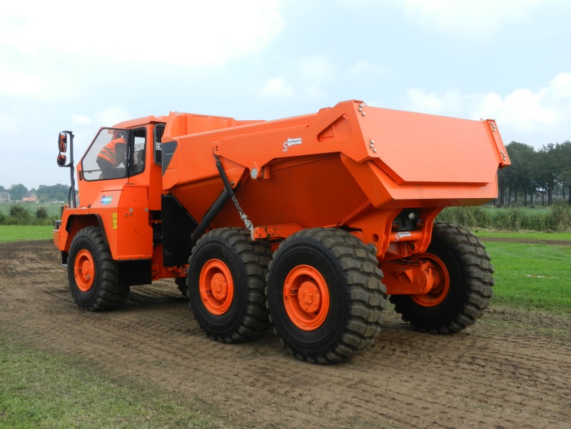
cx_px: 286
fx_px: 627
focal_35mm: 38
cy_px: 214
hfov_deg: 49.0
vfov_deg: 37.7
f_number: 4
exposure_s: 1/640
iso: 160
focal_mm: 6.9
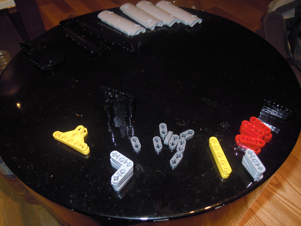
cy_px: 113
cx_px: 150
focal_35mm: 28
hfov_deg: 63.4
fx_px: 243
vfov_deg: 49.7
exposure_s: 1/25
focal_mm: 5
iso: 160
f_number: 2.7
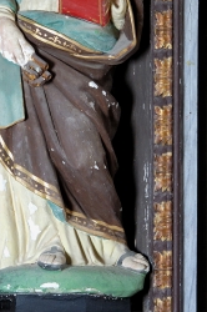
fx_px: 1989
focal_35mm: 230
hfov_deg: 6.0
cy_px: 66
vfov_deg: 8.9
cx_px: 42
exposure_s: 1/30
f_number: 8
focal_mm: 75
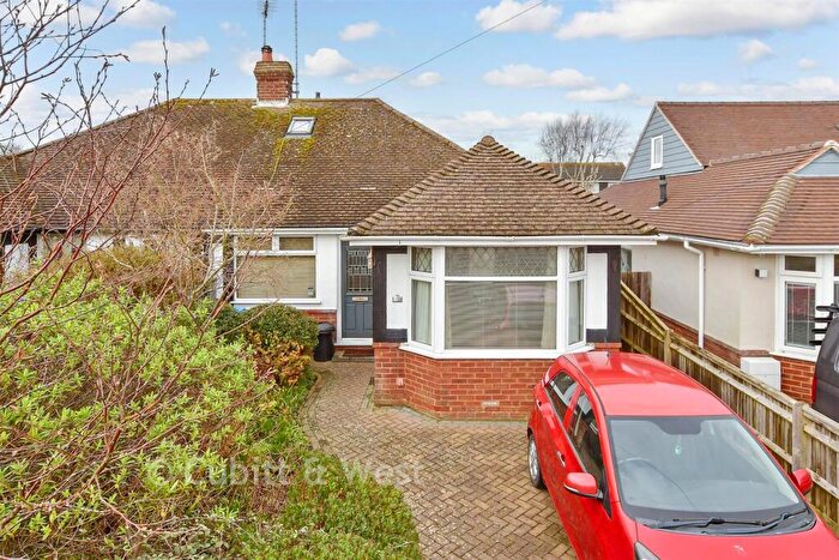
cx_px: 420
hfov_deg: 81.2
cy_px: 280
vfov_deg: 59.5
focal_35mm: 21
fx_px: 489
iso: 400
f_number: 8
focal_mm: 14
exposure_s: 1/400
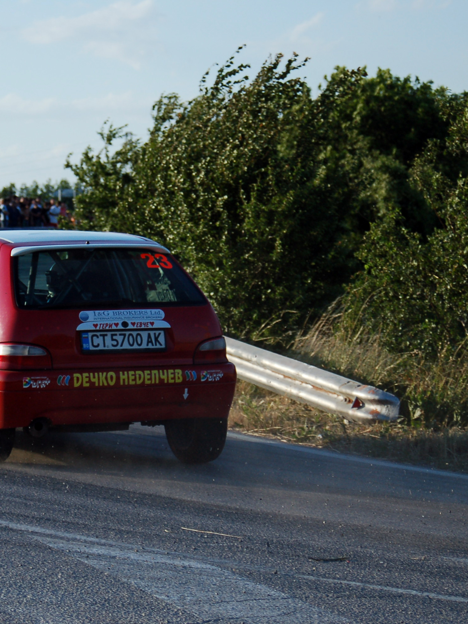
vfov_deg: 13.7
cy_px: 311
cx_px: 96
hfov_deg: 10.3
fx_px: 2596
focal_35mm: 144
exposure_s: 1/1000
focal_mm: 66
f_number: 5.3
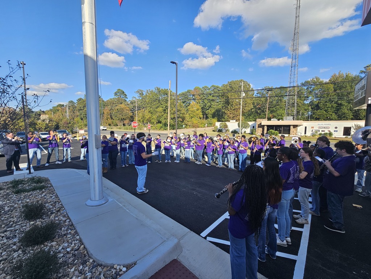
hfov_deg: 106.2
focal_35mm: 13
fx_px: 139
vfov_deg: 89.9
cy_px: 140
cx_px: 186
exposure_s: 1/848
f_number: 2.2
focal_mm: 2.2
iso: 50
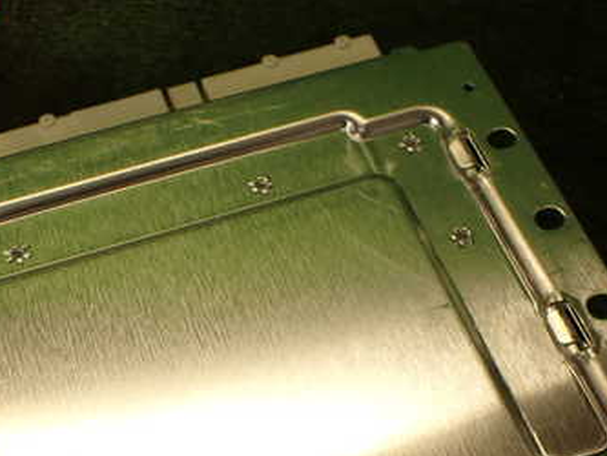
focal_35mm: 54
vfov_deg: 26.3
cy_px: 392
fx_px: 947
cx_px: 206
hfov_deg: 35.2
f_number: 2.3
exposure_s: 1/100
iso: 100
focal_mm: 5.4
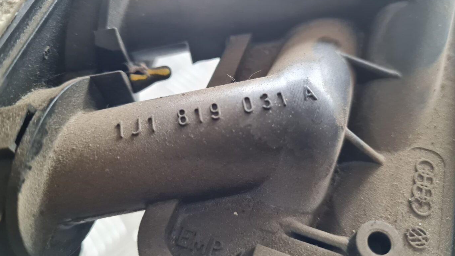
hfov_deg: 66.1
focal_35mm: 29
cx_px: 225
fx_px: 350
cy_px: 107
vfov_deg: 40.1
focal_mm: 5.4
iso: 800
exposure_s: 1/50
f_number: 1.8
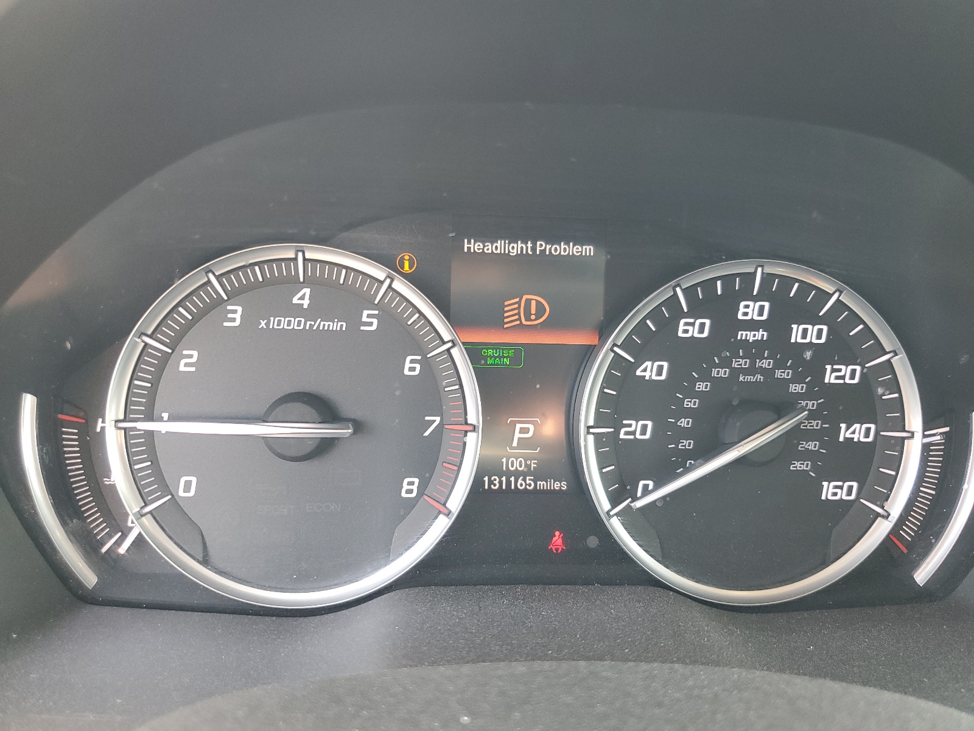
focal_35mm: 26
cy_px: 366
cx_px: 487
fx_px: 732
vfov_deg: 53.1
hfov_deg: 67.3
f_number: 1.5
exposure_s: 1/60.2
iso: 88
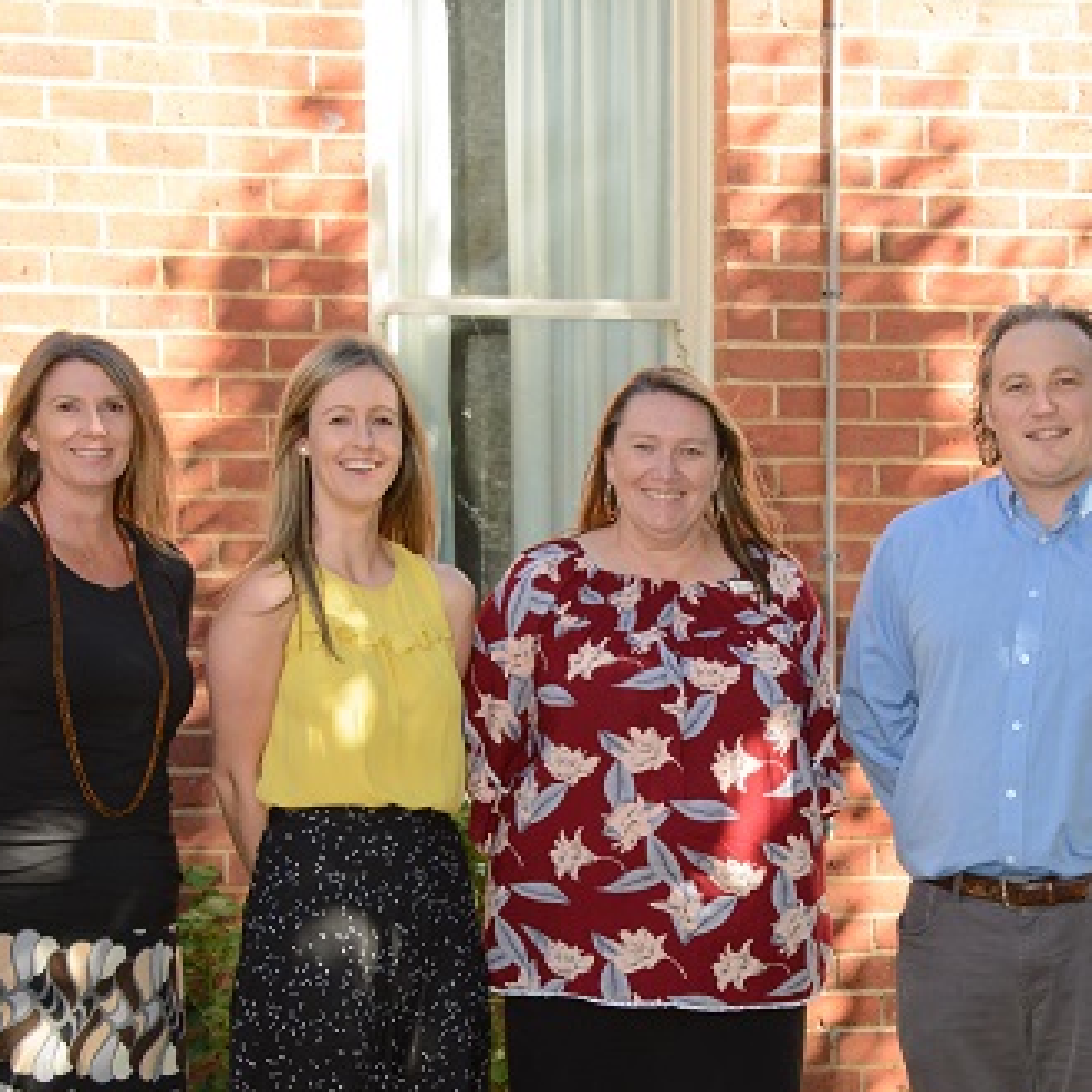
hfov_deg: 13.6
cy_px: 853
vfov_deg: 13.6
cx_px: 621
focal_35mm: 128
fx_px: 4568
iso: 640
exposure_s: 1/125
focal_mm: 62
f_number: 10
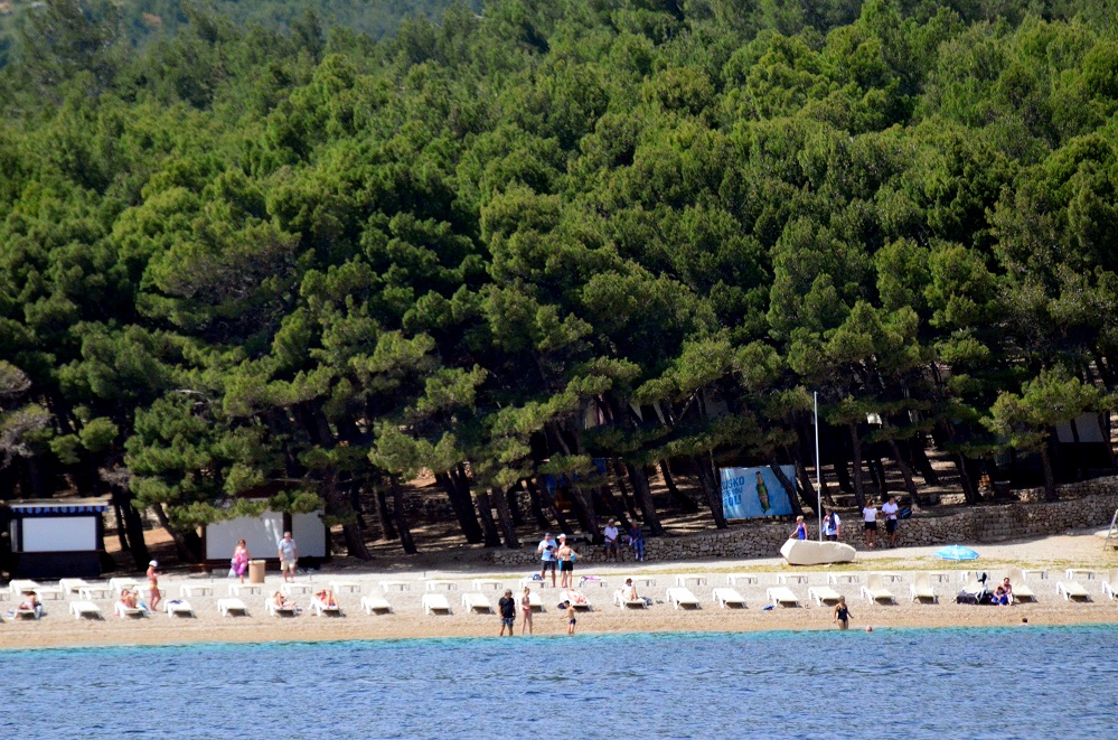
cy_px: 370
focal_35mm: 450
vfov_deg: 3.0
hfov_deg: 4.6
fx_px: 13942
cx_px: 559
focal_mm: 300
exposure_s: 1/8000
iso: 2800
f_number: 6.3
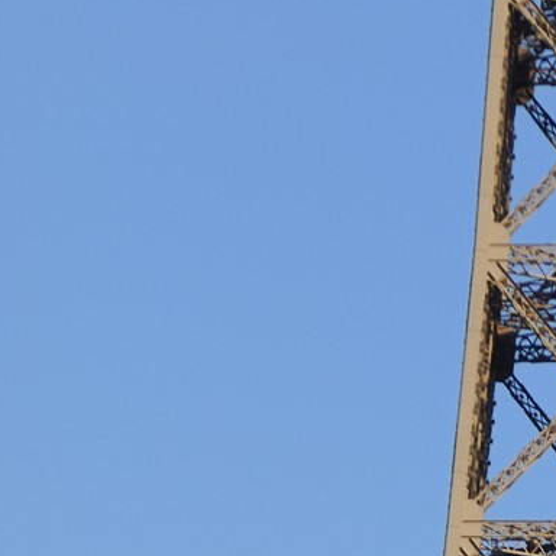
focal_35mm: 1062
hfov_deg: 1.6
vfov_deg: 1.6
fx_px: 19299
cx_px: 762
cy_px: 1011
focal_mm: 200
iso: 100
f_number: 5
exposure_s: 1/500
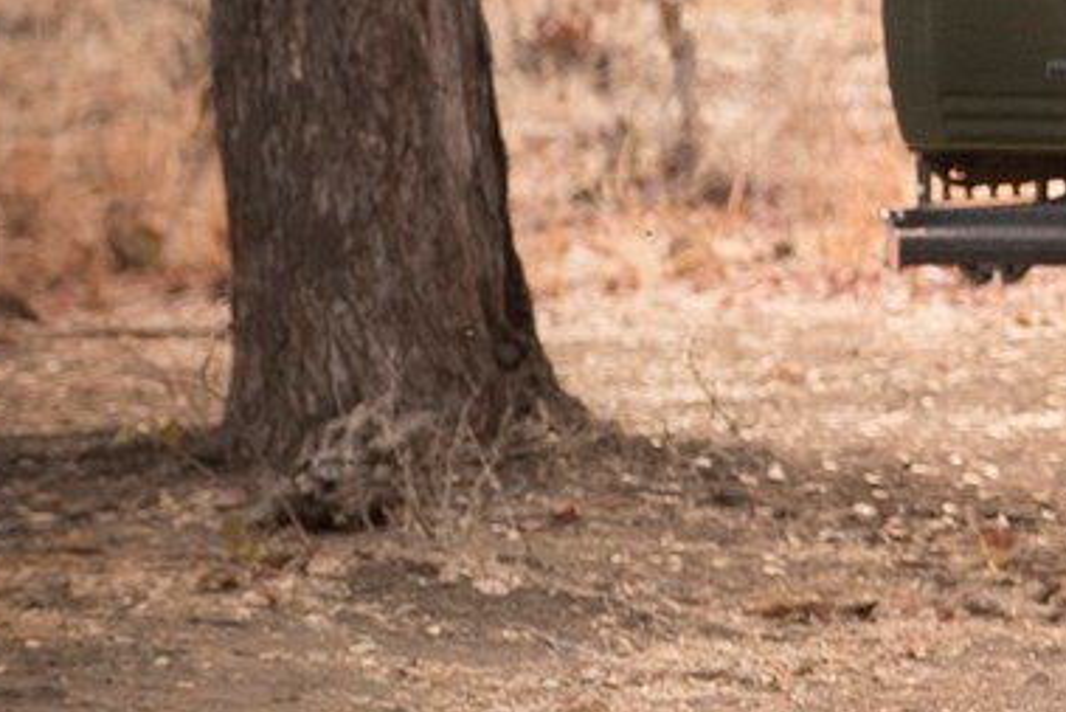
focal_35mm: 760
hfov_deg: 2.7
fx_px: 22512
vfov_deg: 1.8
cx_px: 2312
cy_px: -72
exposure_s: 1/250
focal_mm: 160
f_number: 4.8
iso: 400
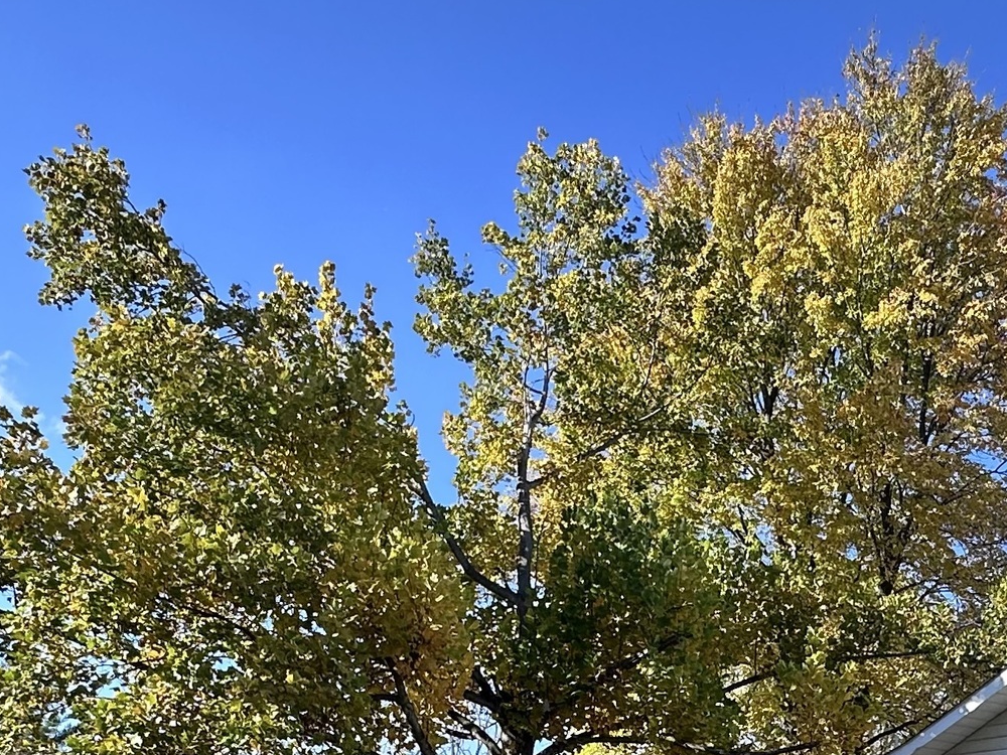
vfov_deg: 31.0
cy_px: 763
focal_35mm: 43
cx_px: 668
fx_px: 1251
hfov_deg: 43.3
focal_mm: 2.22
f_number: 2.2
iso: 40
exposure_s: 1/831
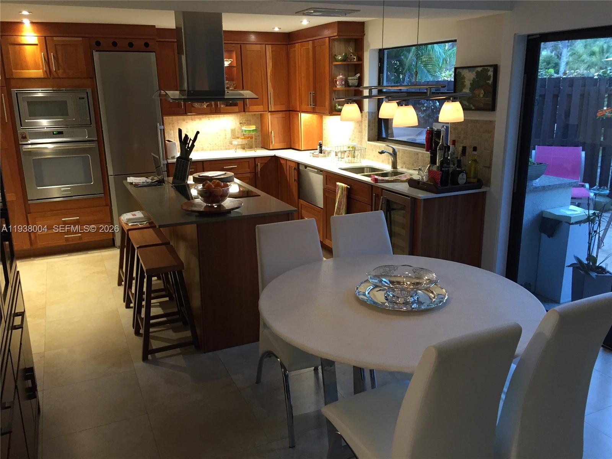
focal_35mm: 29
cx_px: 306
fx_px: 513
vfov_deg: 48.2
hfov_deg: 61.7
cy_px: 230
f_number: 2.2
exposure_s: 1/30
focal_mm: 4.15
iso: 125
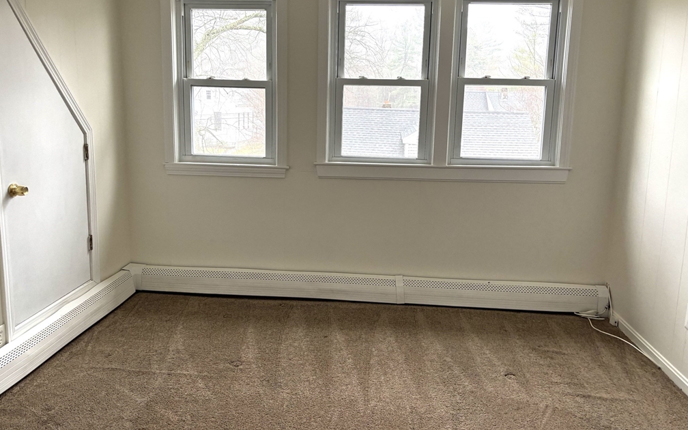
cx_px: 343
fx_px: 525
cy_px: 181
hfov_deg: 66.5
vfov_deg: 44.4
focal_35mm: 28
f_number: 1.6
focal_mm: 5.96
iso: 125
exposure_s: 1/66
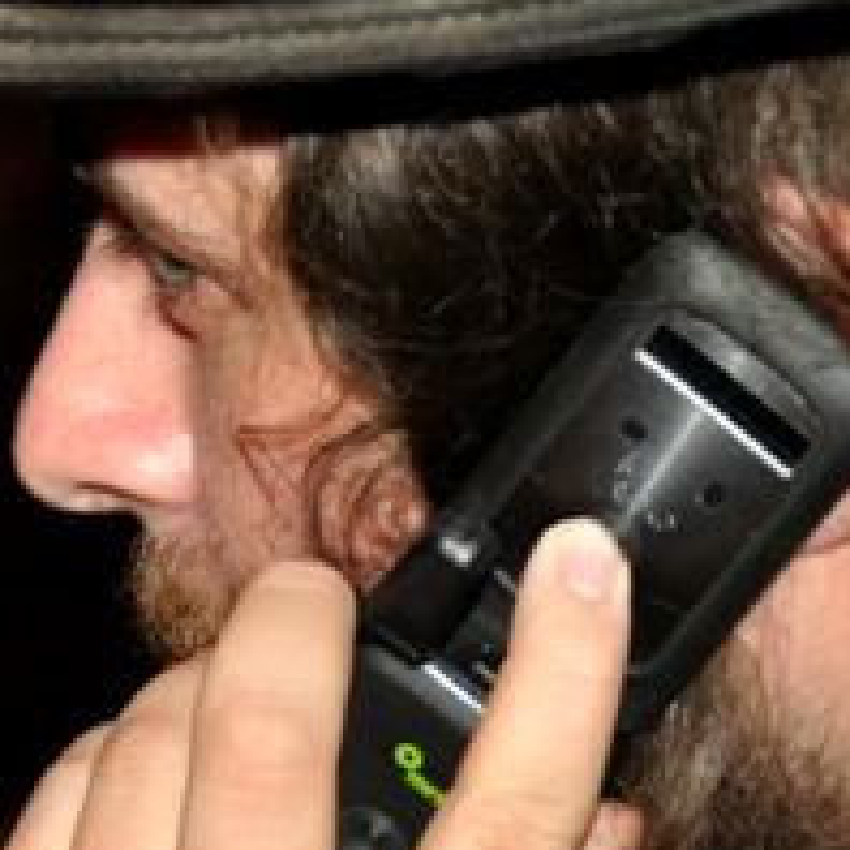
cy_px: 657
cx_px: 584
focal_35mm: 395
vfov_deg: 4.4
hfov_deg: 4.4
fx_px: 10973
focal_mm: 60
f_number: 4.8
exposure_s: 1/60
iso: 800
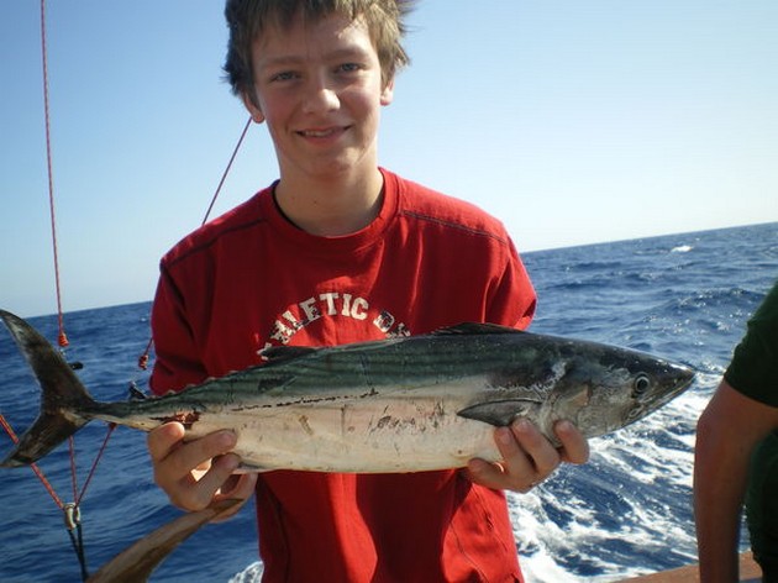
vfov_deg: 39.6
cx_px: 389
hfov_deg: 51.4
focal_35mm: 36
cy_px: 292
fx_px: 809
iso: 50
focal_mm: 6.3
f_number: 4.6
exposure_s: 1/320
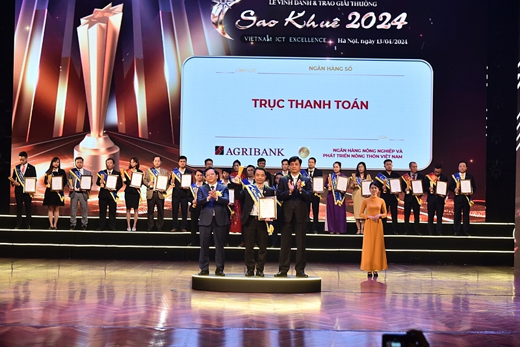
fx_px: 896
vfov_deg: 21.9
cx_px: 260
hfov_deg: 32.4
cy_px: 174
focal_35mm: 62
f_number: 5
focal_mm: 62
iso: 1000
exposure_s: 1/200
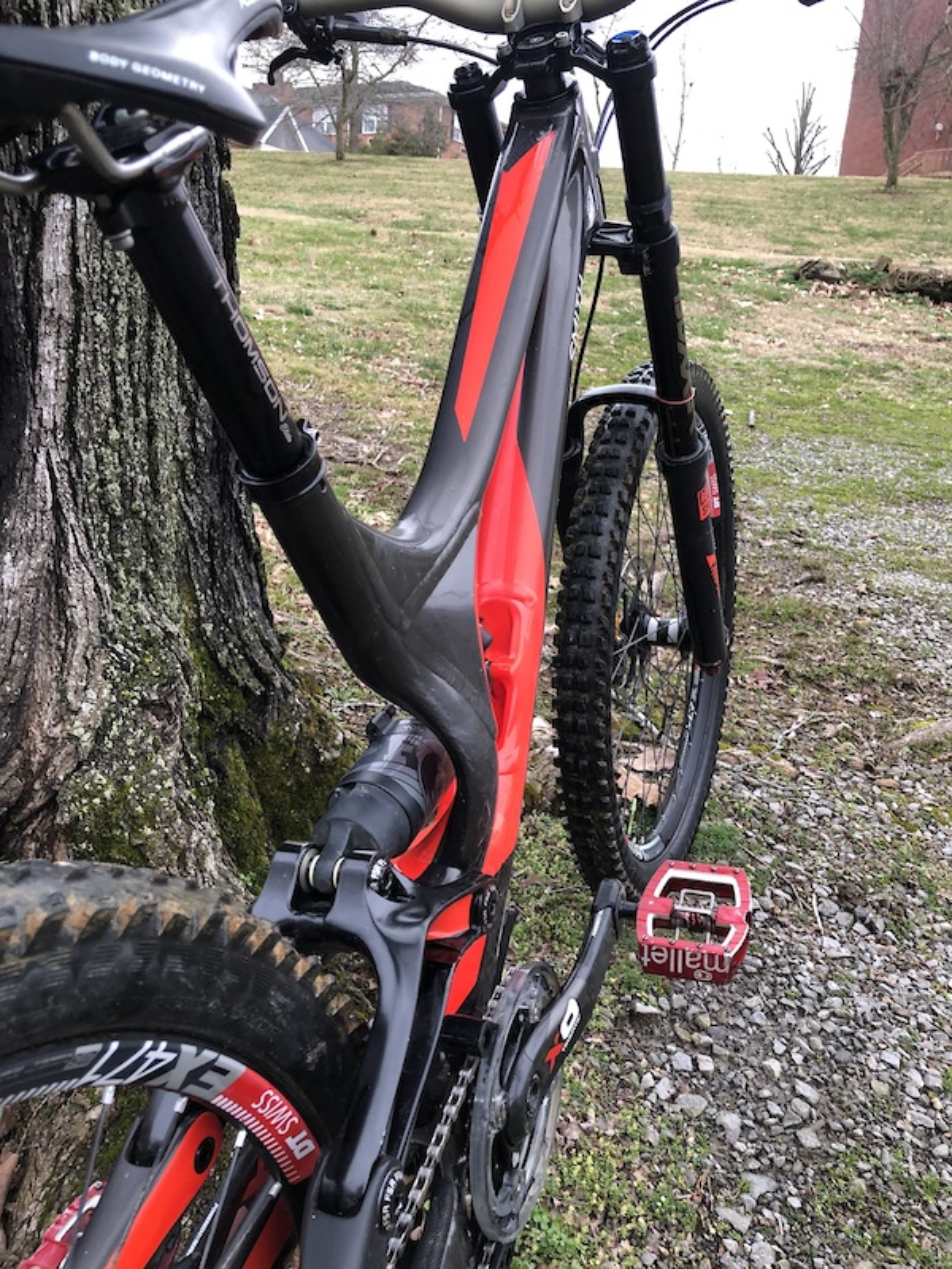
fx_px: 1027
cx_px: 476
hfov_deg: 49.7
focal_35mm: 28
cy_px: 634
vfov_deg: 63.4
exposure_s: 1/24
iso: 32
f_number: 1.8
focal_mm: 3.99
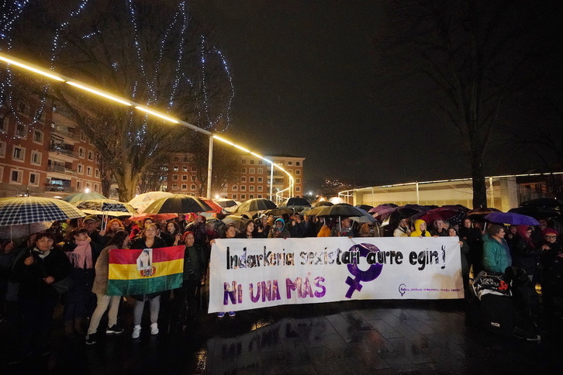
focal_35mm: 16
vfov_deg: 73.7
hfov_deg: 96.7
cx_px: 282
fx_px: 250
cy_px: 188
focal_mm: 16
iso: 10000
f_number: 2.8
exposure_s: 1/200
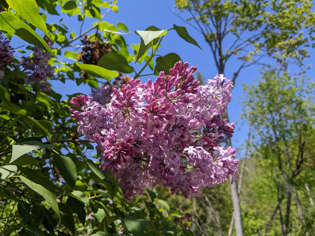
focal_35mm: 27
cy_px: 118
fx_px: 246
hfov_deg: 65.3
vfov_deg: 51.4
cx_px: 158
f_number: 1.8
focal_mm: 4.44
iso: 49
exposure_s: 1/2347
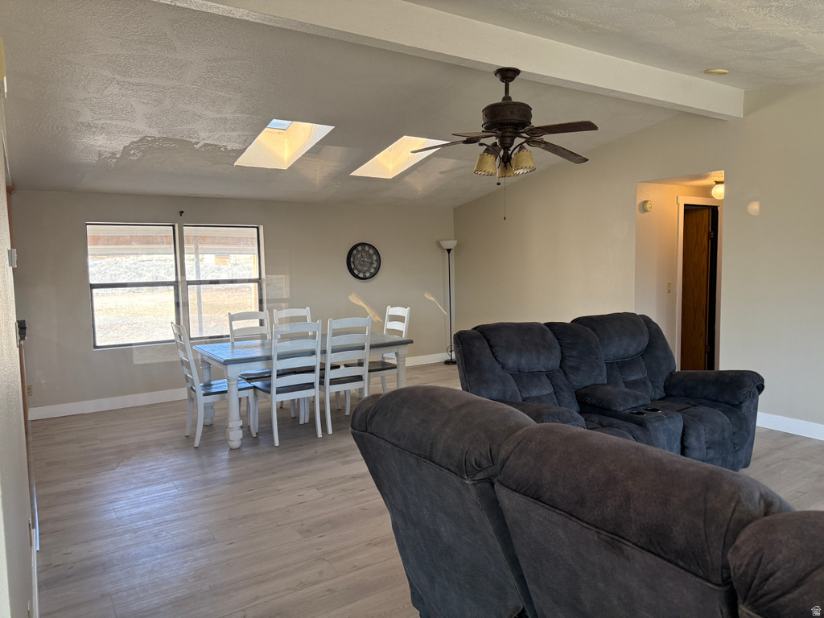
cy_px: 309
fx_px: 571
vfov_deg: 56.8
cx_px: 412
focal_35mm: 24
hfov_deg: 71.6
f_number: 1.78
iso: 200
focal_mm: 6.76
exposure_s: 1/120
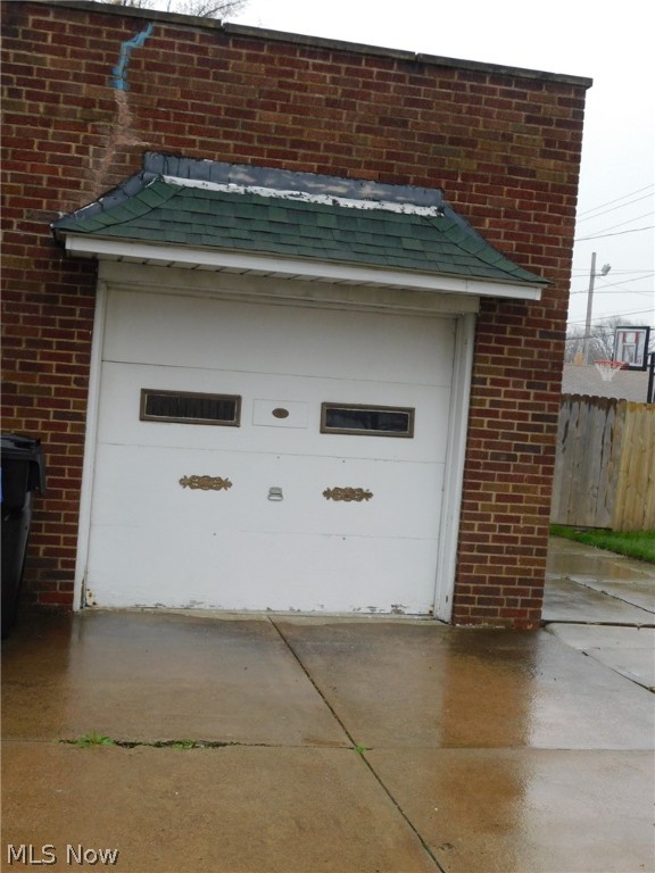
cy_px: 436
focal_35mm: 45
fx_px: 1135
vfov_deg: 42.1
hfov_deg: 32.2
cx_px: 328
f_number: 3.7
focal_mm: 8
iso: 125
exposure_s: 1/100
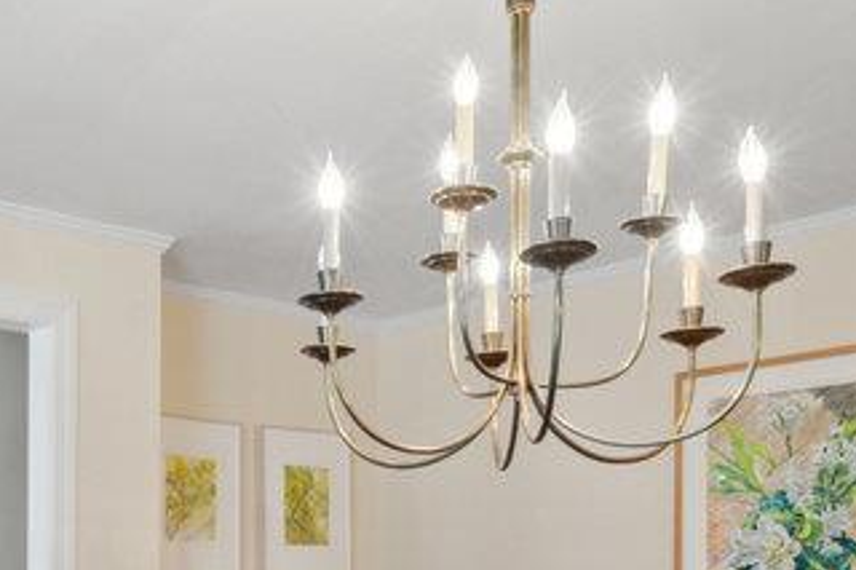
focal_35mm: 50
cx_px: 70
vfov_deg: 25.3
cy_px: 609
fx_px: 1188
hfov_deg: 36.8
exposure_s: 1/80
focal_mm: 16
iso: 1000
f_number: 8
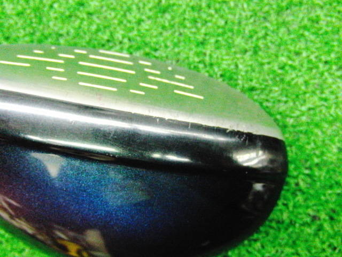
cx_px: 171
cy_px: 128
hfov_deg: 50.1
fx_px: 366
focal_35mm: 37
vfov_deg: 38.7
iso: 3200
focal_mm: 6.42
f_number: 3.6
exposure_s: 1/100
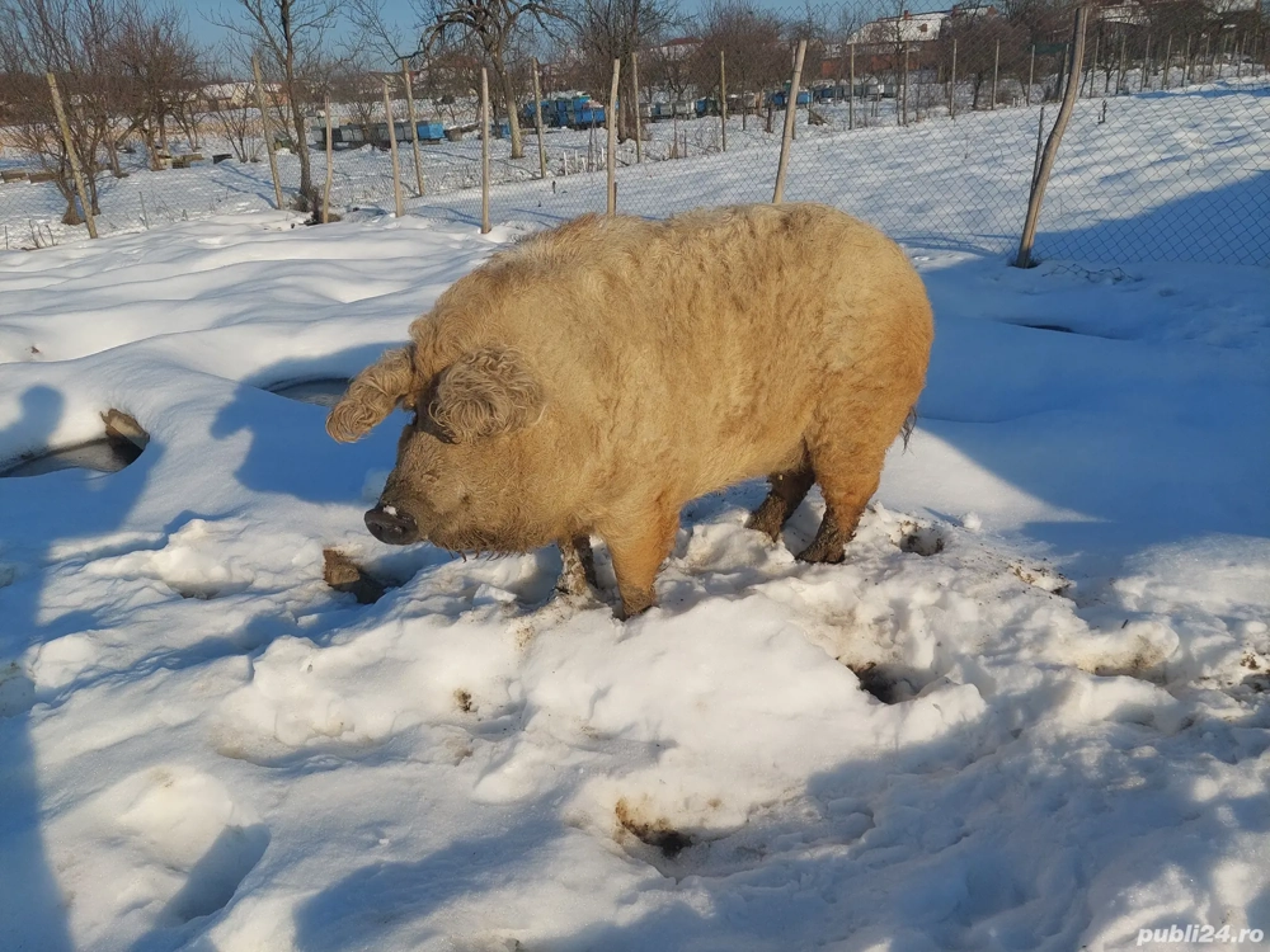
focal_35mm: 24
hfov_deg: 71.6
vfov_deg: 56.8
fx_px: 881
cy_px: 476
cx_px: 635
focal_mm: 5.23
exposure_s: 1/3391
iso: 40
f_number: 1.8
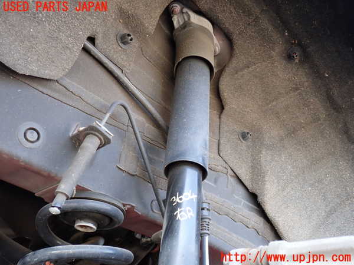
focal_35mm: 32
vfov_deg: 44.2
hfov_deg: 56.8
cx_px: 177
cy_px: 132
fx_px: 327
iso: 200
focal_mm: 5.79
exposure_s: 1/60
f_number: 2.4
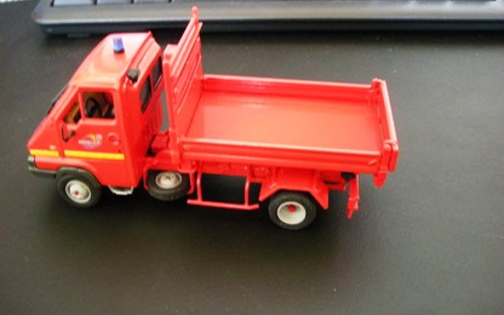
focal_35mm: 40
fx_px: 549
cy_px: 132
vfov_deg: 31.9
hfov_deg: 49.3
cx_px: 244
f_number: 2.8
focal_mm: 5.7
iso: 400
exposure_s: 1/8.2
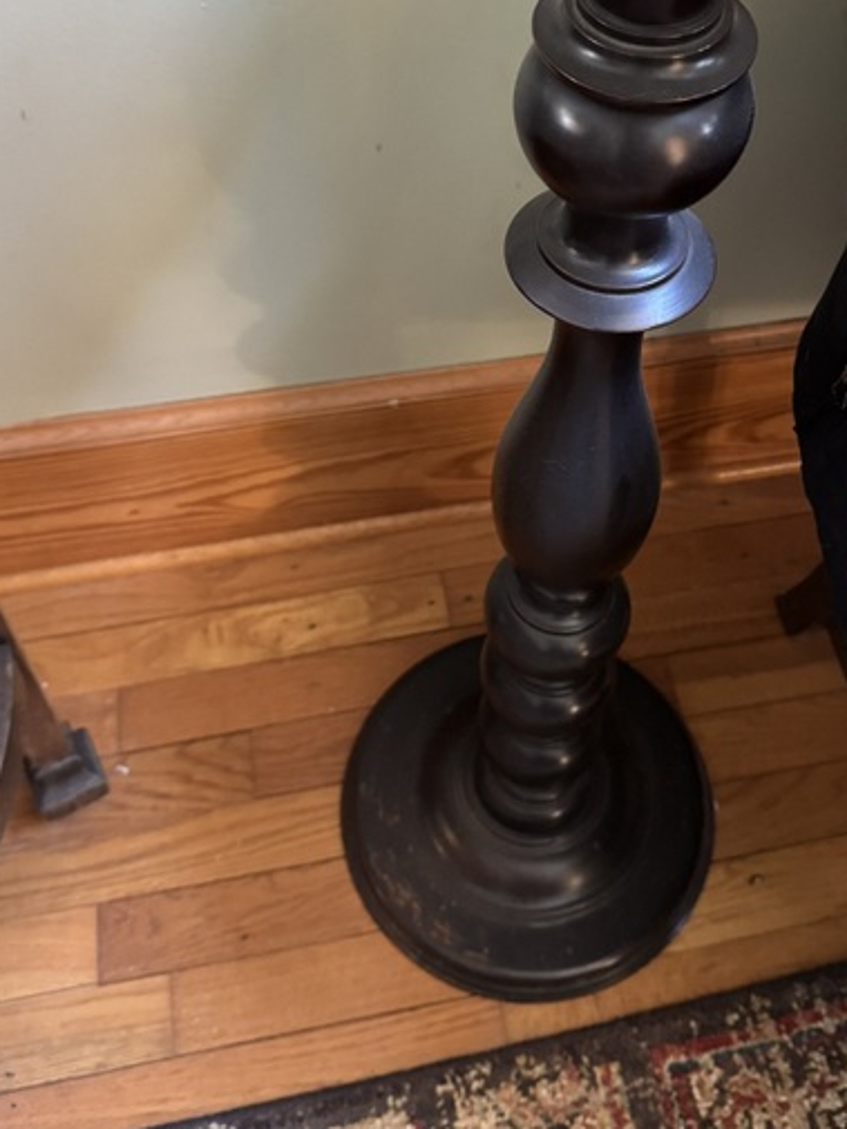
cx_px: 514
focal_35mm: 38
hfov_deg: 37.6
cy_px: 371
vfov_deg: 48.1
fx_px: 1239
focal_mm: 6.76
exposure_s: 1/30
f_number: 1.78
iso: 1000
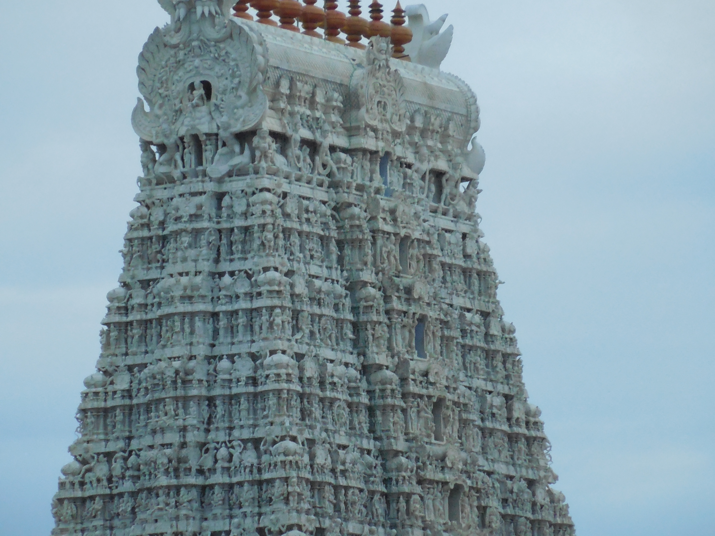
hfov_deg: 4.8
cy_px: 323
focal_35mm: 409
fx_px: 8448
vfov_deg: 3.6
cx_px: 358
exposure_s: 1/60
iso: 800
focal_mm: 55.1
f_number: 5.5
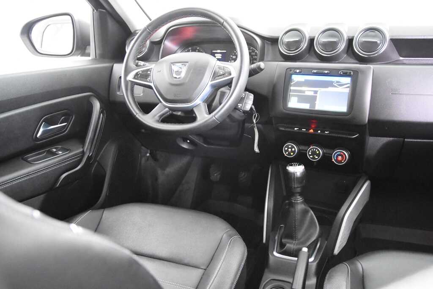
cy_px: 144
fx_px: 397
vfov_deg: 40.0
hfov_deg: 57.2
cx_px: 216
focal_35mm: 33
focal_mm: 22
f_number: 3
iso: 12800
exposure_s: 1/30
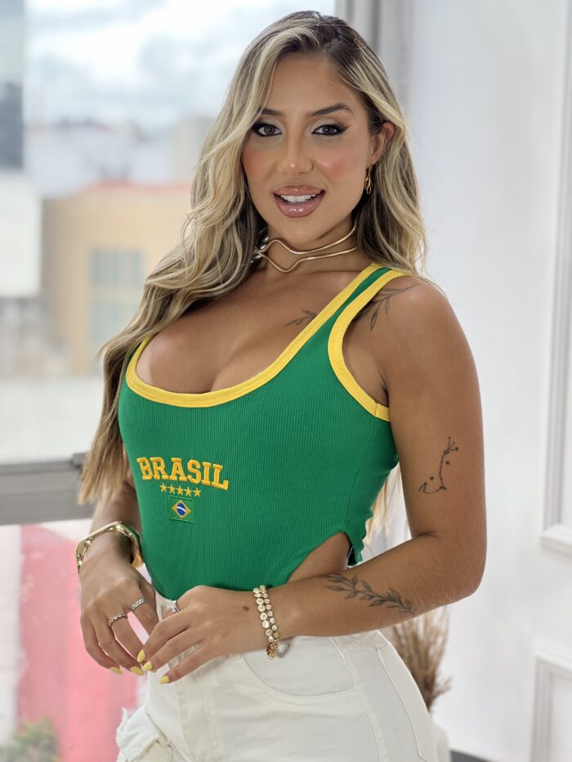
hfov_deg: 19.1
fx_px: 1696
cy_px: 381
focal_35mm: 77
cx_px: 286
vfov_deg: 25.3
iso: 200
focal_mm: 9
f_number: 2.8
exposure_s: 1/120
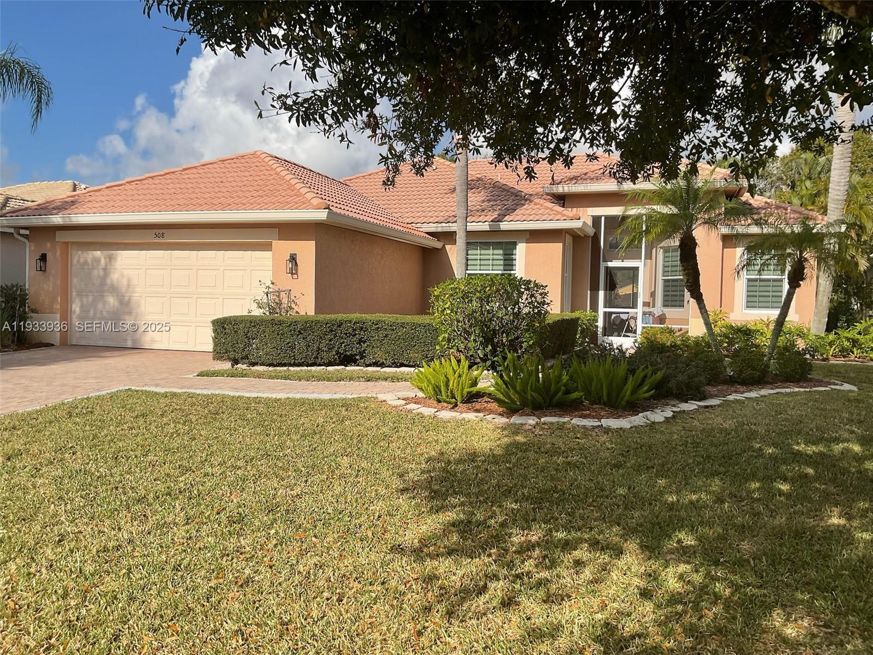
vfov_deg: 48.2
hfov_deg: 61.7
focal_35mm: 29
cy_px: 328
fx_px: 731
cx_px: 436
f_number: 1.8
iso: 16
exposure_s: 1/2320
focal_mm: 3
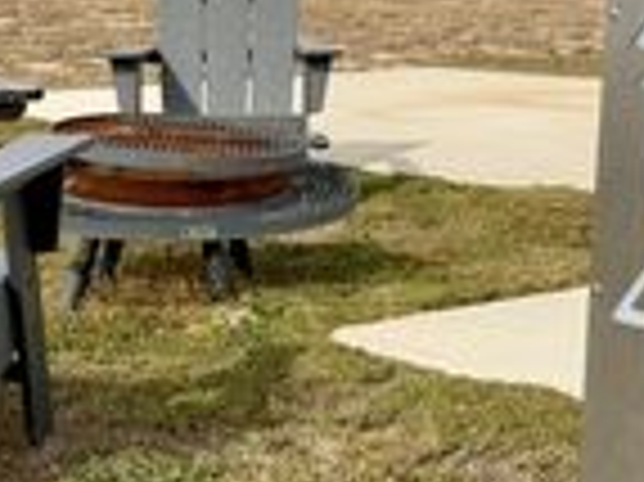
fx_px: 1561
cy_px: 246
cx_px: 90
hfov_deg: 22.8
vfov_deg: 17.5
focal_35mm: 84
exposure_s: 1/5714
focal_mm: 6.76
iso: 80
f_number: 1.78
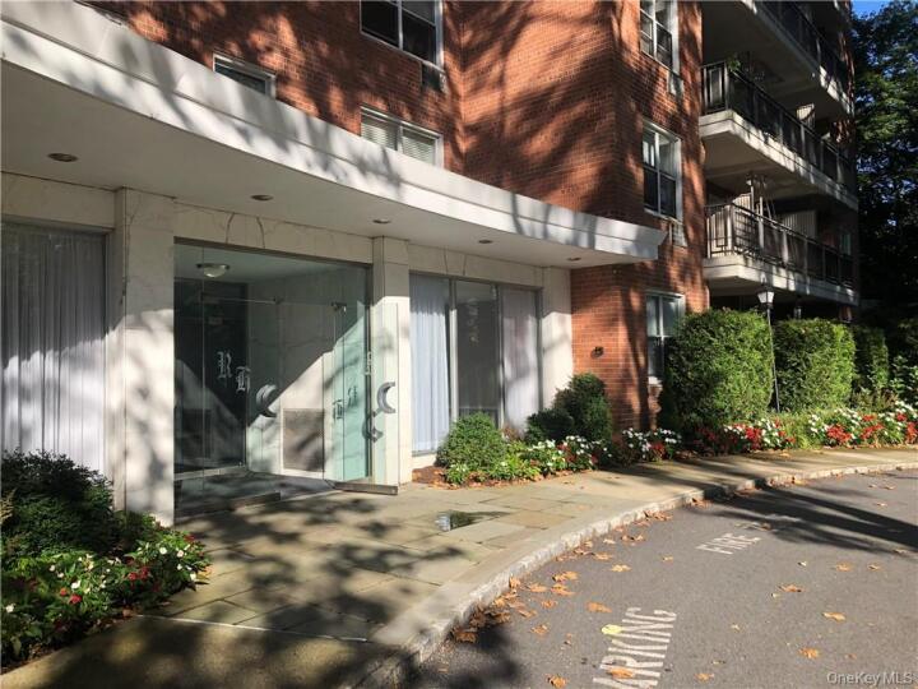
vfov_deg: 49.7
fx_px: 743
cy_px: 344
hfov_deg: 63.4
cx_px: 459
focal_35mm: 28
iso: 20
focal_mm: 3.99
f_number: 1.8
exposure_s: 1/1350
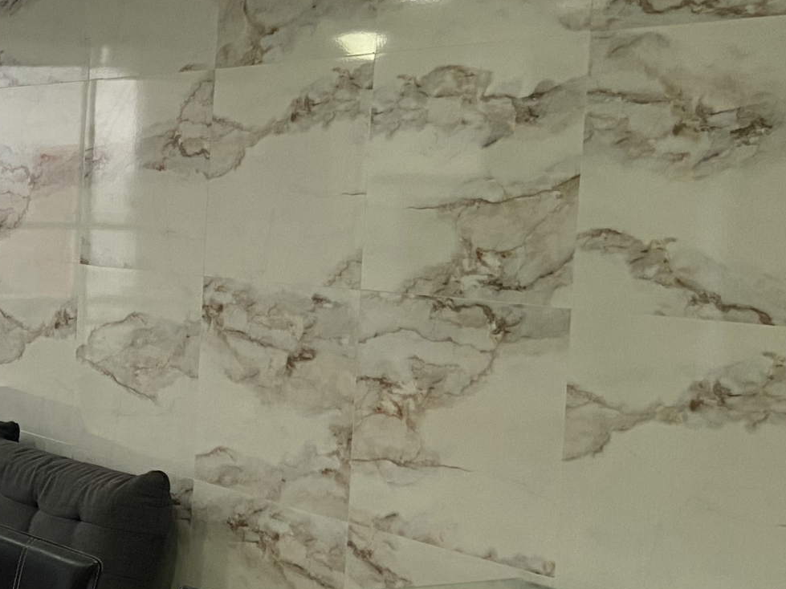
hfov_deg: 25.0
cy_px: 298
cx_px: -217
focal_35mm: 68
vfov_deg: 21.6
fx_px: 1544
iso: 80
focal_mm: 4.25
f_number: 1.8
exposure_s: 1/60
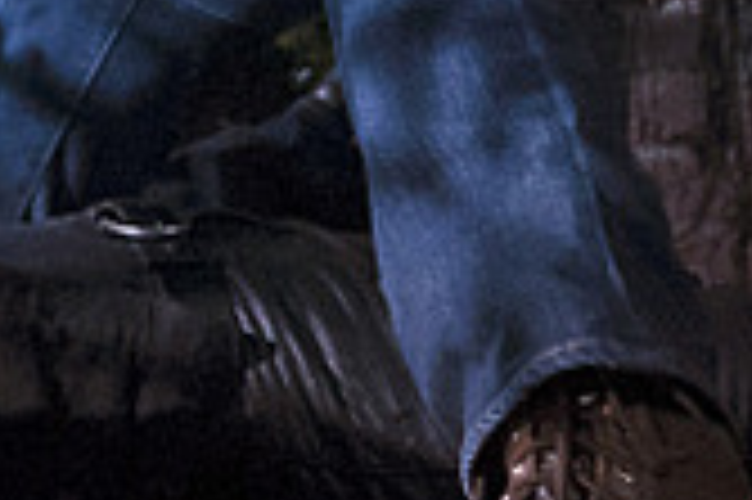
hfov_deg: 11.7
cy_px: -532
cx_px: -387
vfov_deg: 7.8
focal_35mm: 168
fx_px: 3506
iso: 5000
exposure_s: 1/200
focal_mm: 24
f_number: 3.5
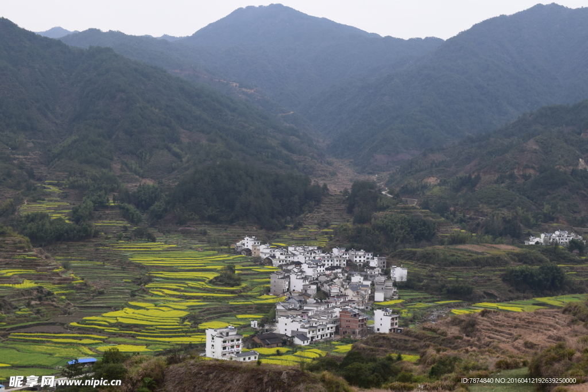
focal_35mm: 57
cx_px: 294
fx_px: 931
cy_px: 196
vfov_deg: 23.8
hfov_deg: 35.0
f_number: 10
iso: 400
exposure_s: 1/200
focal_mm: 38
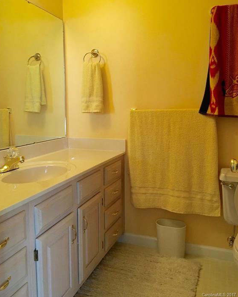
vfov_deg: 57.1
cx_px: 116
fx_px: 273
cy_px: 135
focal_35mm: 31
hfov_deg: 47.1
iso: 64
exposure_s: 1/15
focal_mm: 4.15
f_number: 2.2
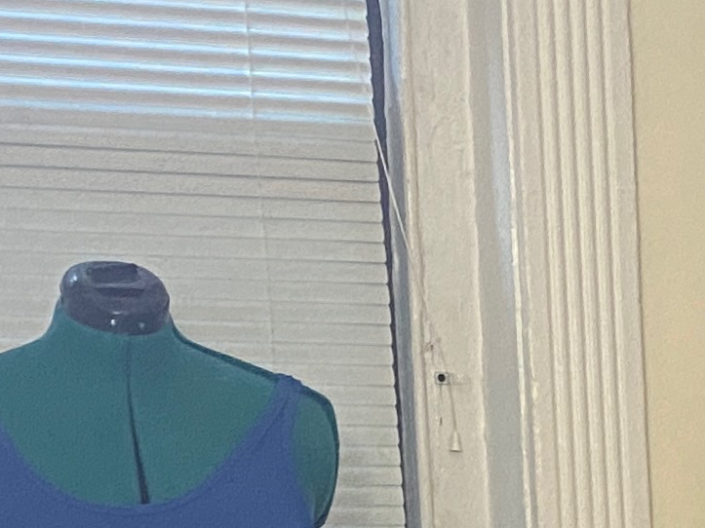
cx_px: 1208
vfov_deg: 9.5
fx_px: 2953
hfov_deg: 12.6
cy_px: 1066
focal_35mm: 145
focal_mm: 4.25
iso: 500
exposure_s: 1/60
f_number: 1.8
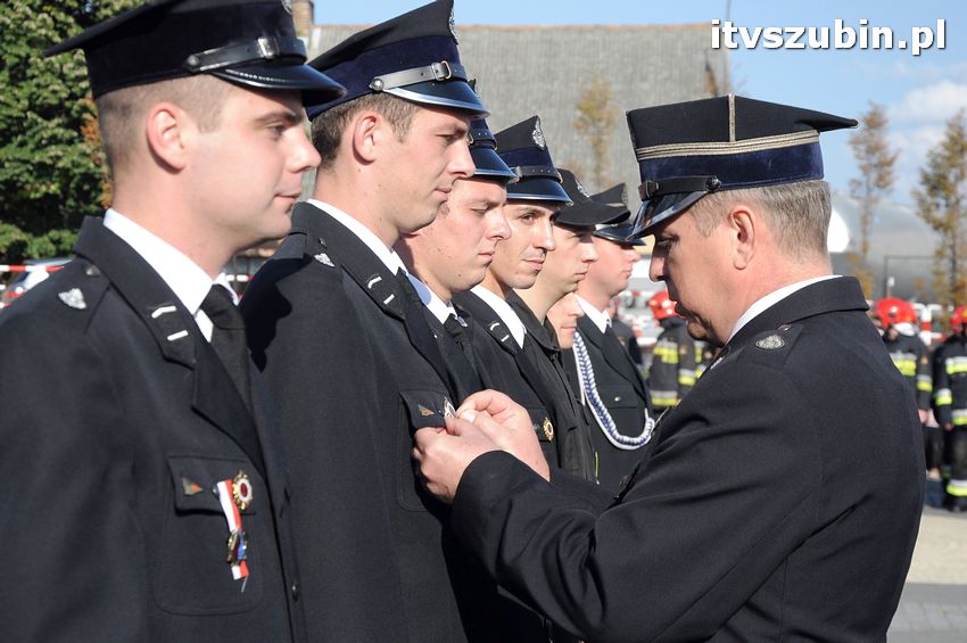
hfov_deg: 23.4
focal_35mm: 87
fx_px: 2335
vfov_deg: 15.7
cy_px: 322
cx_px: 484
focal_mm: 58
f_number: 8
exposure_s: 1/1000
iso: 400
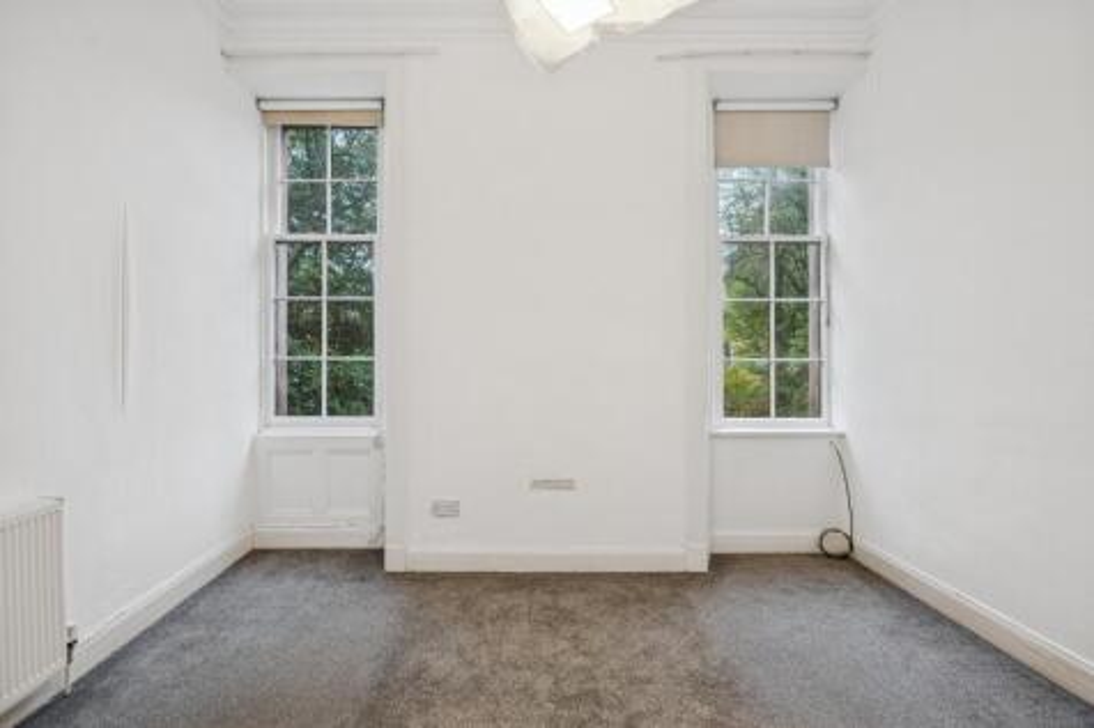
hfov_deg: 96.8
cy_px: 364
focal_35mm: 16
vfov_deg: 73.7
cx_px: 547
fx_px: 486
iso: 640
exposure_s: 1/40
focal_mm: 16
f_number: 4.5
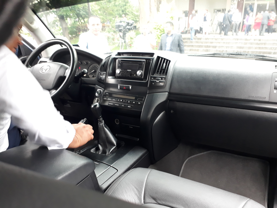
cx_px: 138
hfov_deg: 65.3
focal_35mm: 27
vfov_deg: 51.4
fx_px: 216
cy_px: 104
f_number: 1.9
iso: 160
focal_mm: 3.6
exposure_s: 1/30
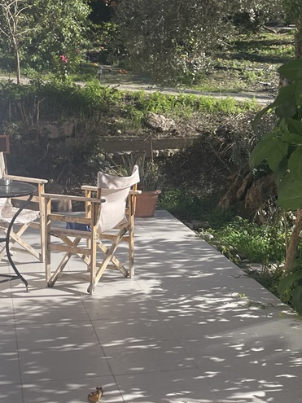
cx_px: 203
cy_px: 215
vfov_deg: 30.7
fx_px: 733
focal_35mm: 63
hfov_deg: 23.2
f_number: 1.6
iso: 32
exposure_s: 1/2304
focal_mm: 4.2
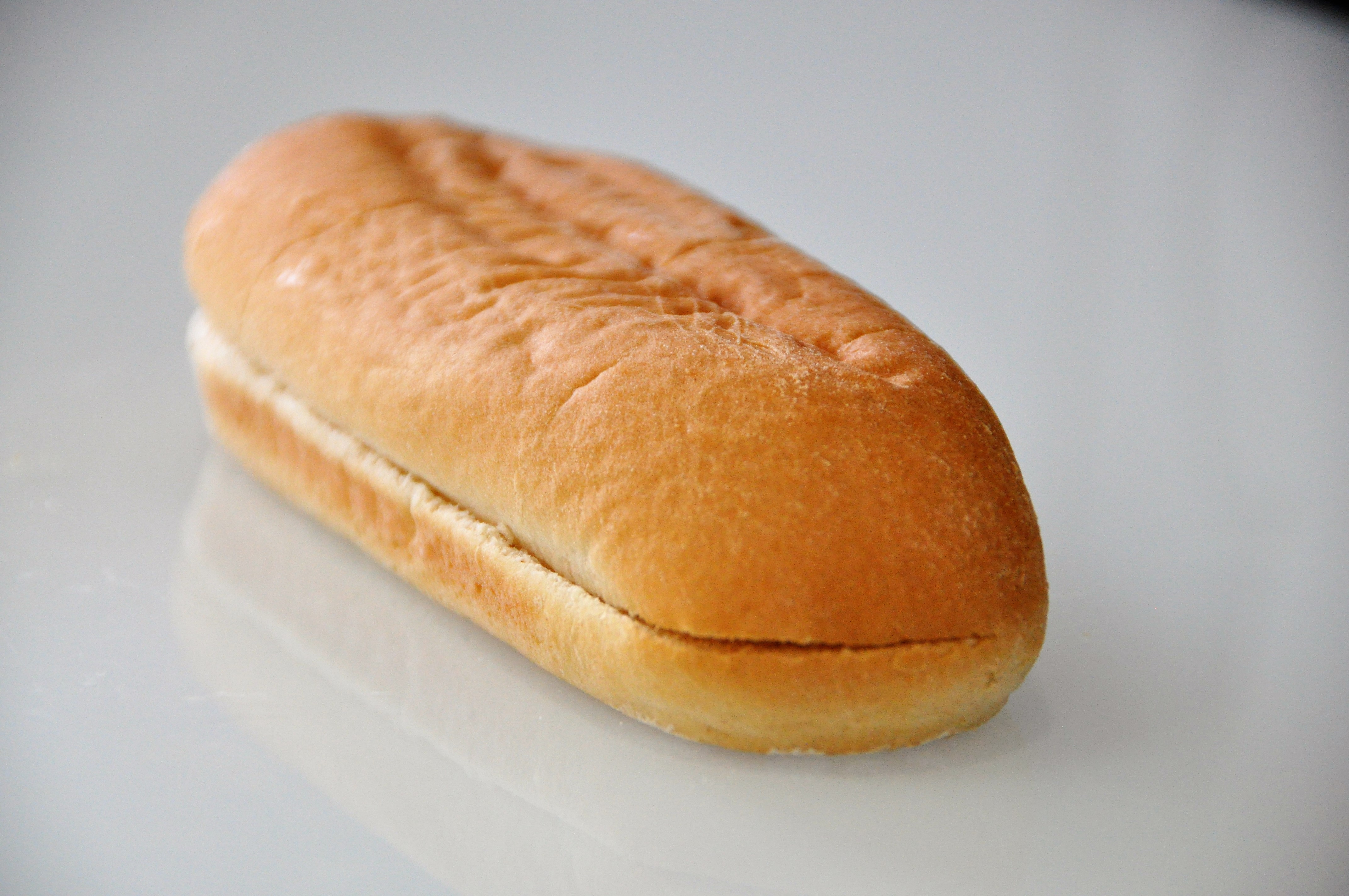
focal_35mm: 300
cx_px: 674
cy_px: 448
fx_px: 11228
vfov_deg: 4.6
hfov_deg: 6.9
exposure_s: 1/250
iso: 1600
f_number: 5.6
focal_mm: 200
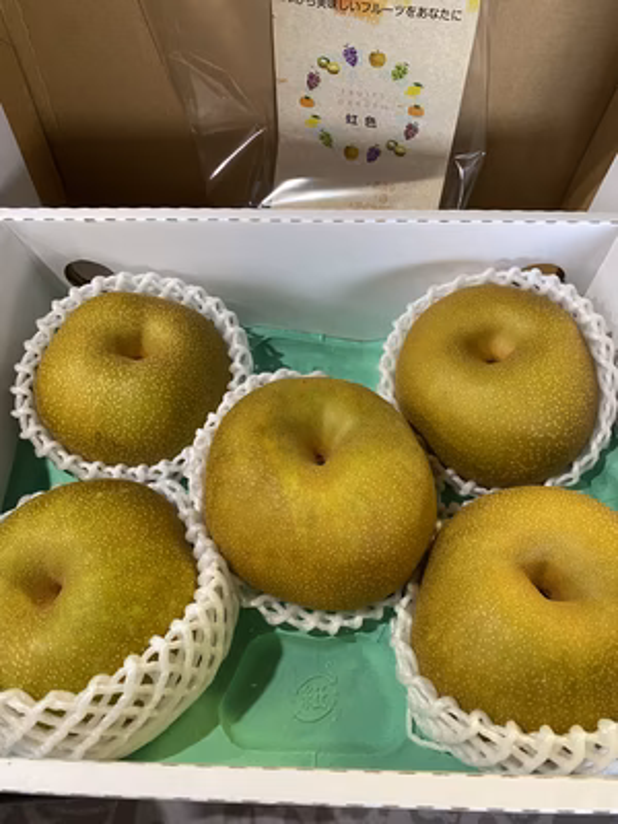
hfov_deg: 53.1
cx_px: 309
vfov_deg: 67.3
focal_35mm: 26
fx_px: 619
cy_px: 412
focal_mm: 4.25
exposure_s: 1/50
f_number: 1.8
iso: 320
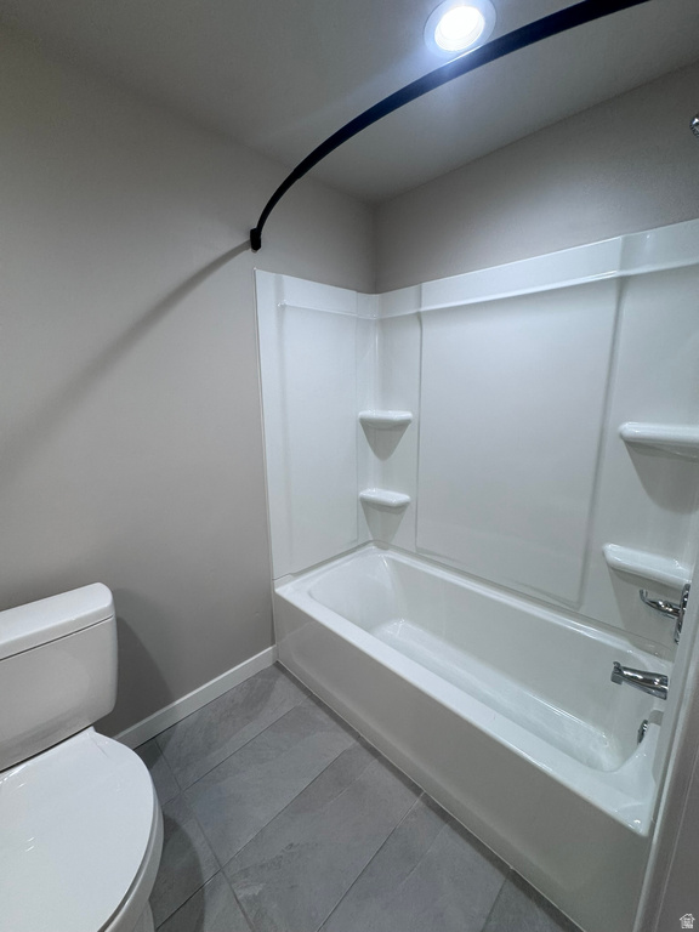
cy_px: 466
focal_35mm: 14
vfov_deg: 102.1
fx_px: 377
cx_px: 350
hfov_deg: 85.7
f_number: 2.2
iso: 200
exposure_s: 1/120
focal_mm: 2.22
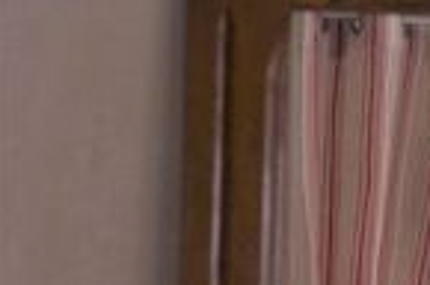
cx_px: 709
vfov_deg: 5.5
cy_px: 324
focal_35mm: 249
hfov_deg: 8.1
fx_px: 2968
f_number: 5.6
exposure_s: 1/30
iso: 900
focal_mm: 50
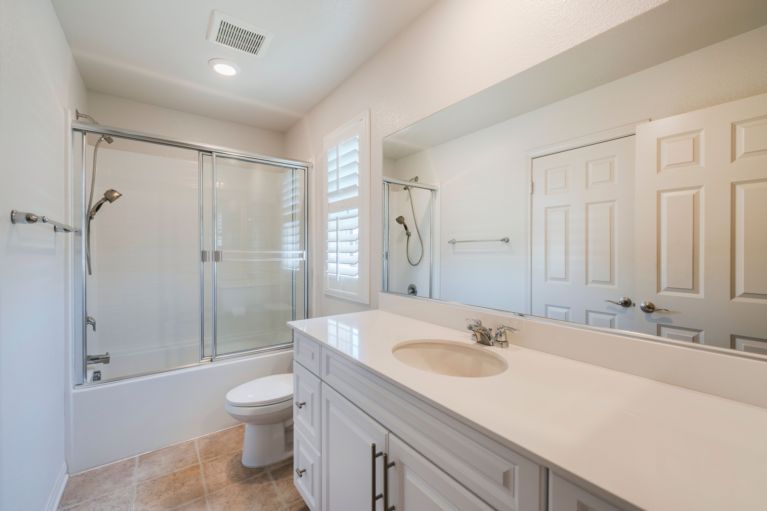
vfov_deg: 81.2
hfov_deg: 104.3
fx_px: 298
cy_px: 256
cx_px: 384
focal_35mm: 14
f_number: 7.1
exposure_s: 1/13
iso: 100
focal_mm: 14
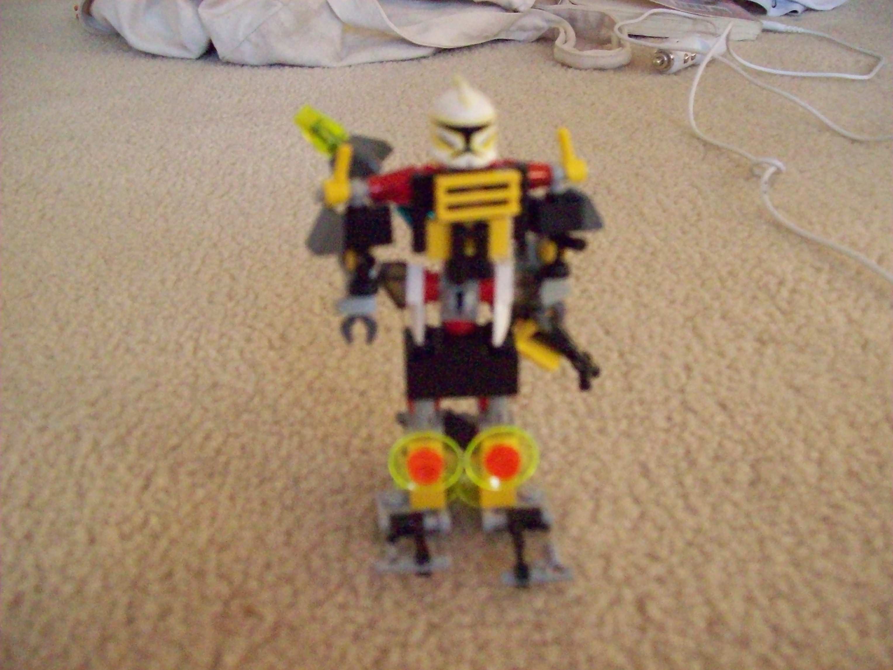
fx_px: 929
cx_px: 446
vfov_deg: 39.7
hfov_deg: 51.4
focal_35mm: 36
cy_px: 335
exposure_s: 1/128
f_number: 2.7
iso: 800
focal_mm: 6
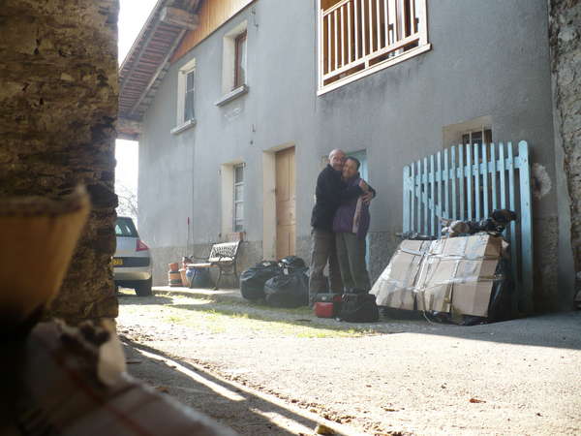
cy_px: 218
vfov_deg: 38.7
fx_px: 621
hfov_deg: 50.1
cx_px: 290
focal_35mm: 37
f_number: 2.8
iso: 100
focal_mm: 6.1
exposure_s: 1/160
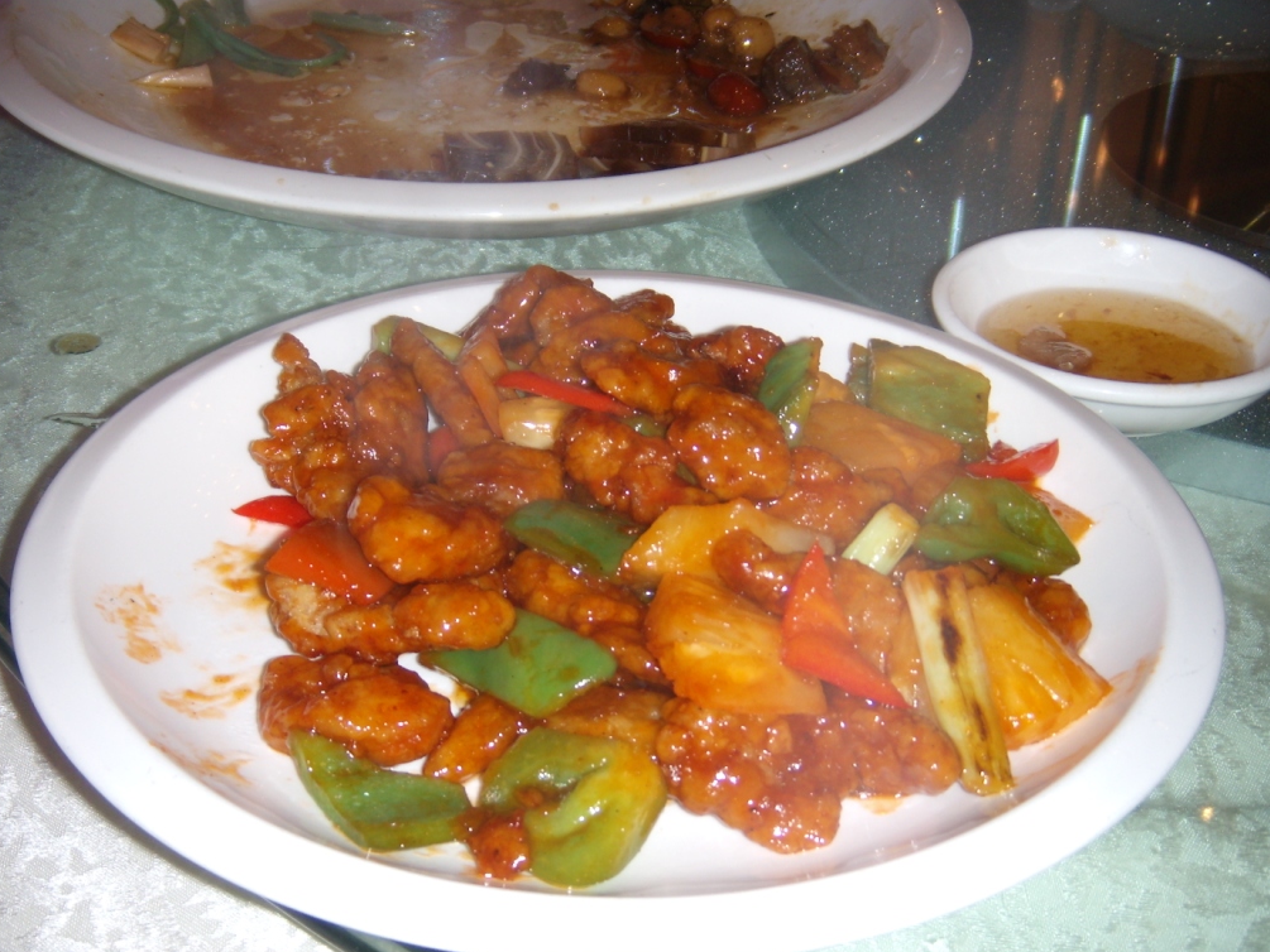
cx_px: 631
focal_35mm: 54
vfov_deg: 27.0
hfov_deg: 35.5
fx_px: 1981
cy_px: 484
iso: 64
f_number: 3.7
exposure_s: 1/60.2
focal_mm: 8.9
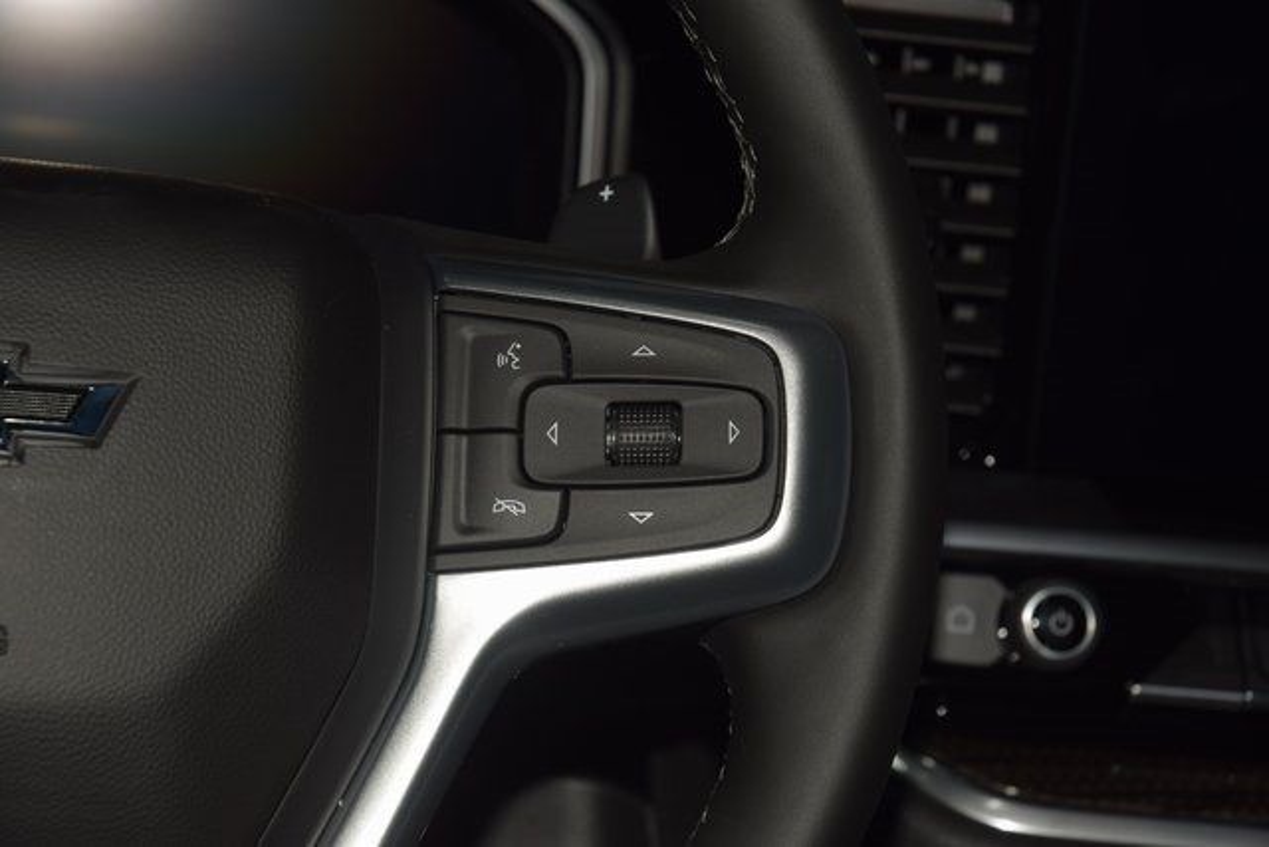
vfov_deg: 13.0
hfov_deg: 19.5
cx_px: 634
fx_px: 3702
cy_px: 424
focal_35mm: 105
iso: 100
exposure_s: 1/125
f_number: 8
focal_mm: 70
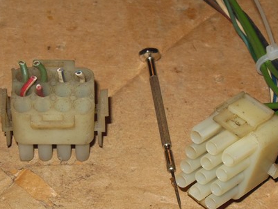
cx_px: 149
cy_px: 114
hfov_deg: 34.3
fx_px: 450
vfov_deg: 26.1
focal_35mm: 56
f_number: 7.9
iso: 200
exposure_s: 1/60
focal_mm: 8.9
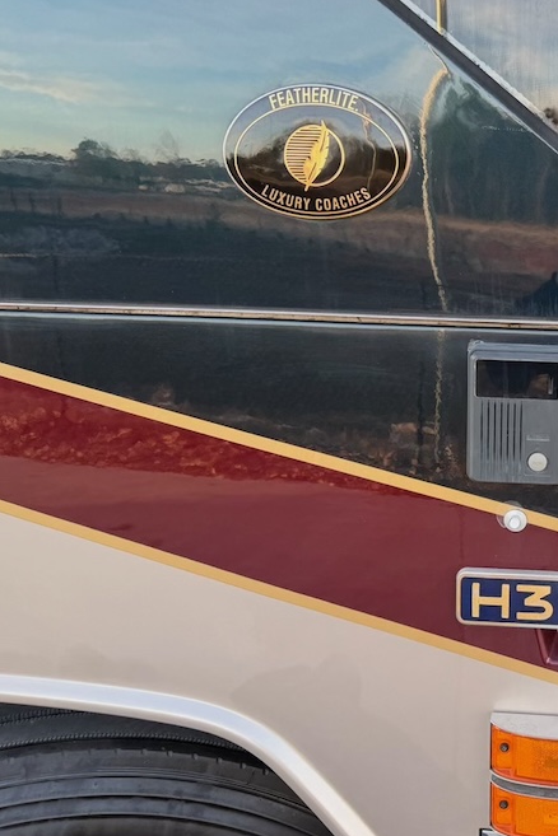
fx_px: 883
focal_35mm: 38
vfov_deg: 50.7
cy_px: 411
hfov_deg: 32.1
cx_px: 566
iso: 80
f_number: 1.78
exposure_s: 1/180
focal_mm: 6.76
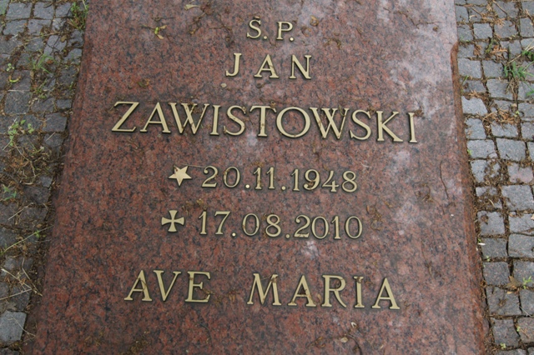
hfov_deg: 46.4
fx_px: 623
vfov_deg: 31.9
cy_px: 178
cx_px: 267
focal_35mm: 42
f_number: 7.1
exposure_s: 1/100
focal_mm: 28
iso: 200
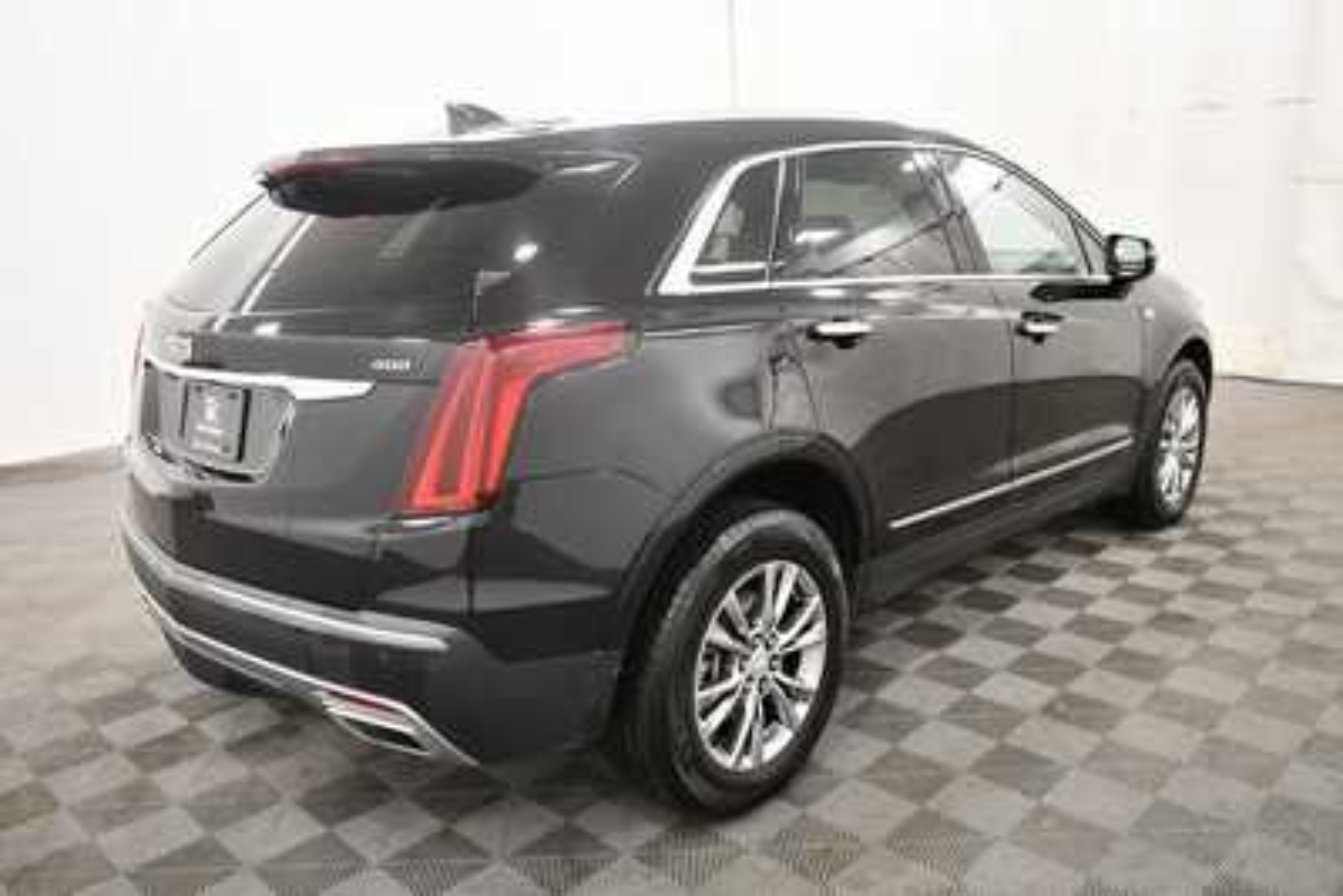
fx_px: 1008
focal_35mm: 27
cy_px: 448
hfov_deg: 67.4
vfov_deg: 48.0
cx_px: 672
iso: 2200
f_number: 5.6
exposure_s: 1/125
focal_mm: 18
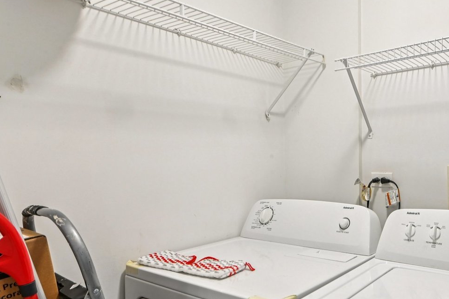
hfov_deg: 62.7
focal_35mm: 27
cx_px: 348
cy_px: 172
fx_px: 337
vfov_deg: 47.7
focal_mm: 16
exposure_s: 1/6
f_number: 13
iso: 400
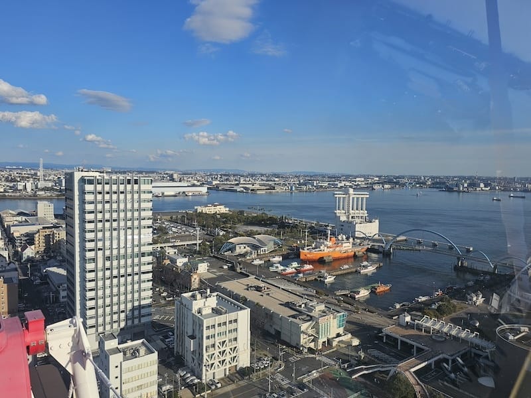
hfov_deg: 73.9
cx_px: 266
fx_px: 353
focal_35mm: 23
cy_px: 199
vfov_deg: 58.9
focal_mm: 6.3
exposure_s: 1/1047
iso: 10
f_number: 1.7
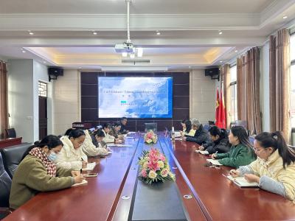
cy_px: 110
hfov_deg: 71.6
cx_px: 148
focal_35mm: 24
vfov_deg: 56.8
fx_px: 205
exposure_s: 1/50
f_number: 1.78
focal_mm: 6.86
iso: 200
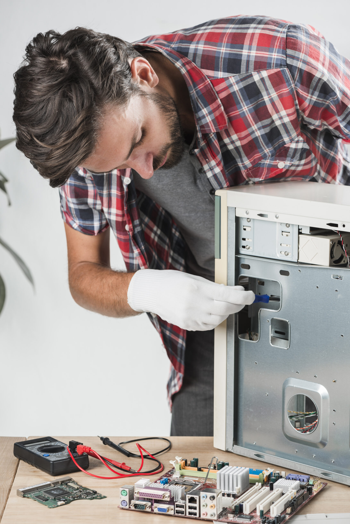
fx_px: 1530
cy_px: 262
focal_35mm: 105
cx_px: 175
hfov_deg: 13.1
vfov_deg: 19.4
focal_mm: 105
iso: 100
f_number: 8
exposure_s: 1/160
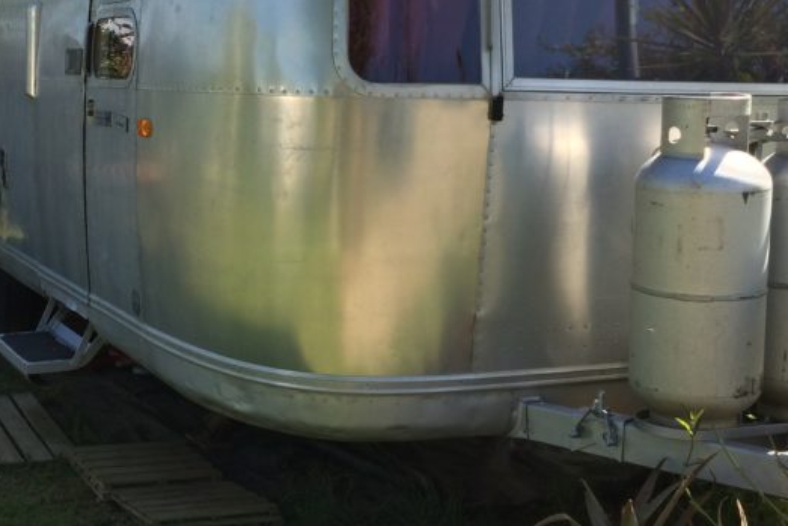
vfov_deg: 23.0
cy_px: 237
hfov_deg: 33.6
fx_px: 1292
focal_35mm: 59
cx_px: 258
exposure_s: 1/1368
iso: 32
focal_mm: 4.15
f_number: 2.2
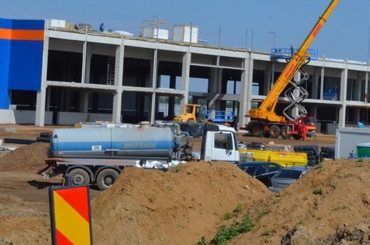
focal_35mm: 145
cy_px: 66
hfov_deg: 14.1
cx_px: 306
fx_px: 1486
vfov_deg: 9.4
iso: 3200
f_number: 20
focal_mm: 55
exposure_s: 1/1600
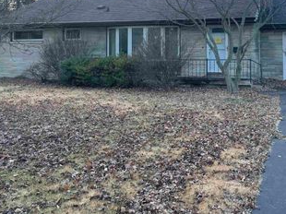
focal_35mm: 42
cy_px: 43
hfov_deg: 44.2
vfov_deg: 33.3
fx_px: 347
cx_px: 188
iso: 32
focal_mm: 4.2
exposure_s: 1/334
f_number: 1.6
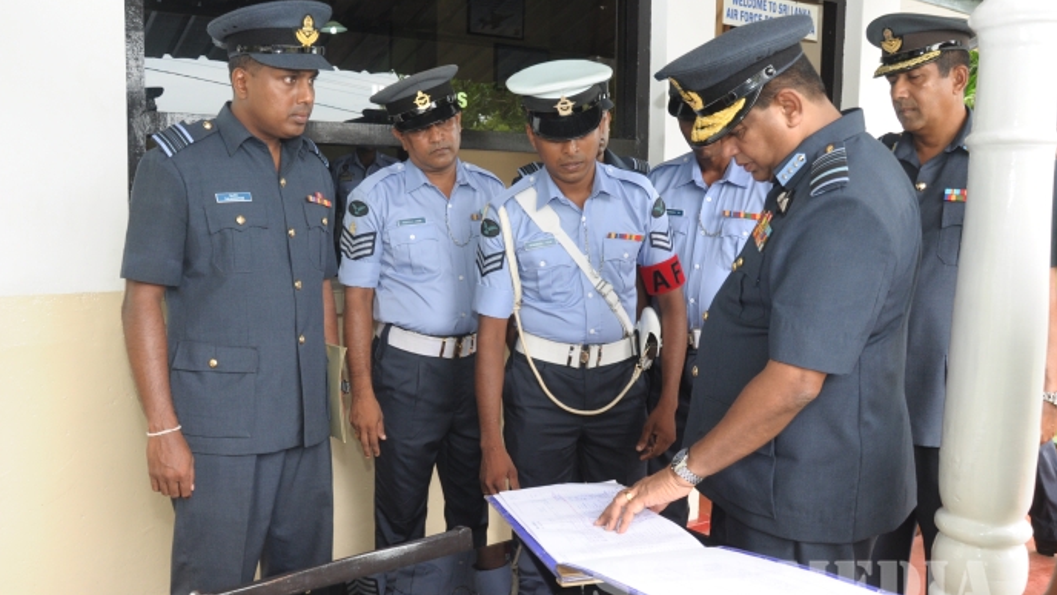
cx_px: 521
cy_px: 321
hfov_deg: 58.7
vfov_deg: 35.1
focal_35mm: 34
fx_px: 940
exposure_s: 1/125
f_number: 7.1
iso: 640
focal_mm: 21
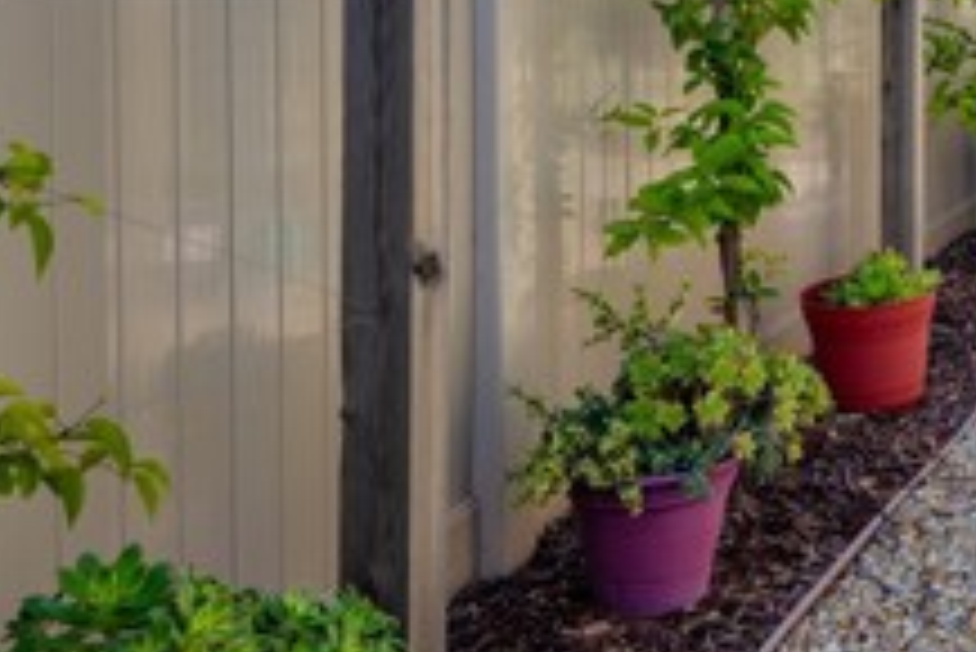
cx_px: 1412
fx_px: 1763
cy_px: -38
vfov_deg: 20.1
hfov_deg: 24.8
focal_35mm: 65
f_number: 8
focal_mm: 22
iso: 100
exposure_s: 1/200
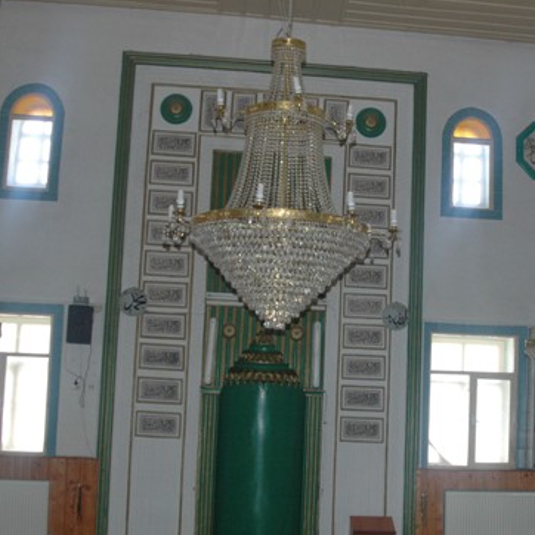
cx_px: 374
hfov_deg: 31.3
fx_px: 944
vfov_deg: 31.6
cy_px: 310
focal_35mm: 54
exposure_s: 1/320
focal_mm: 24
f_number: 4
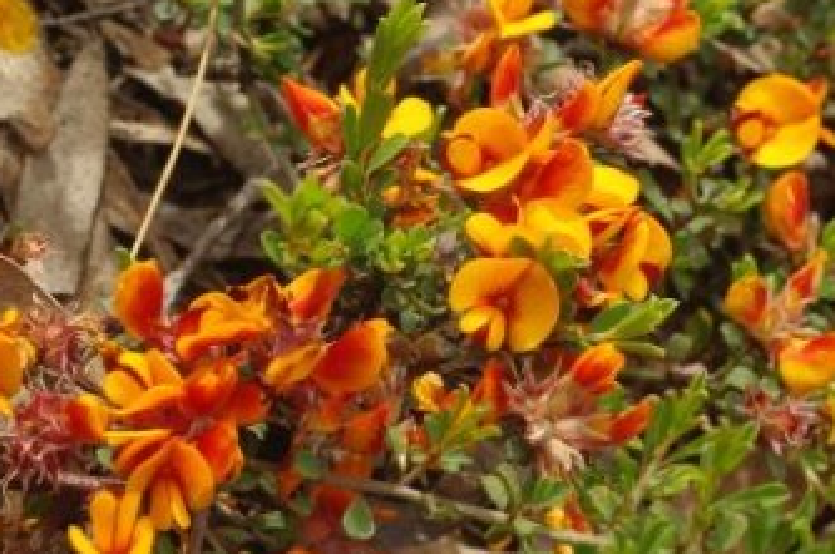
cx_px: 451
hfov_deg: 19.3
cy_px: 322
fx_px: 2455
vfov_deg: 12.9
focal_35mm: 106
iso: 800
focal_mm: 50
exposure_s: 1/160
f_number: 16
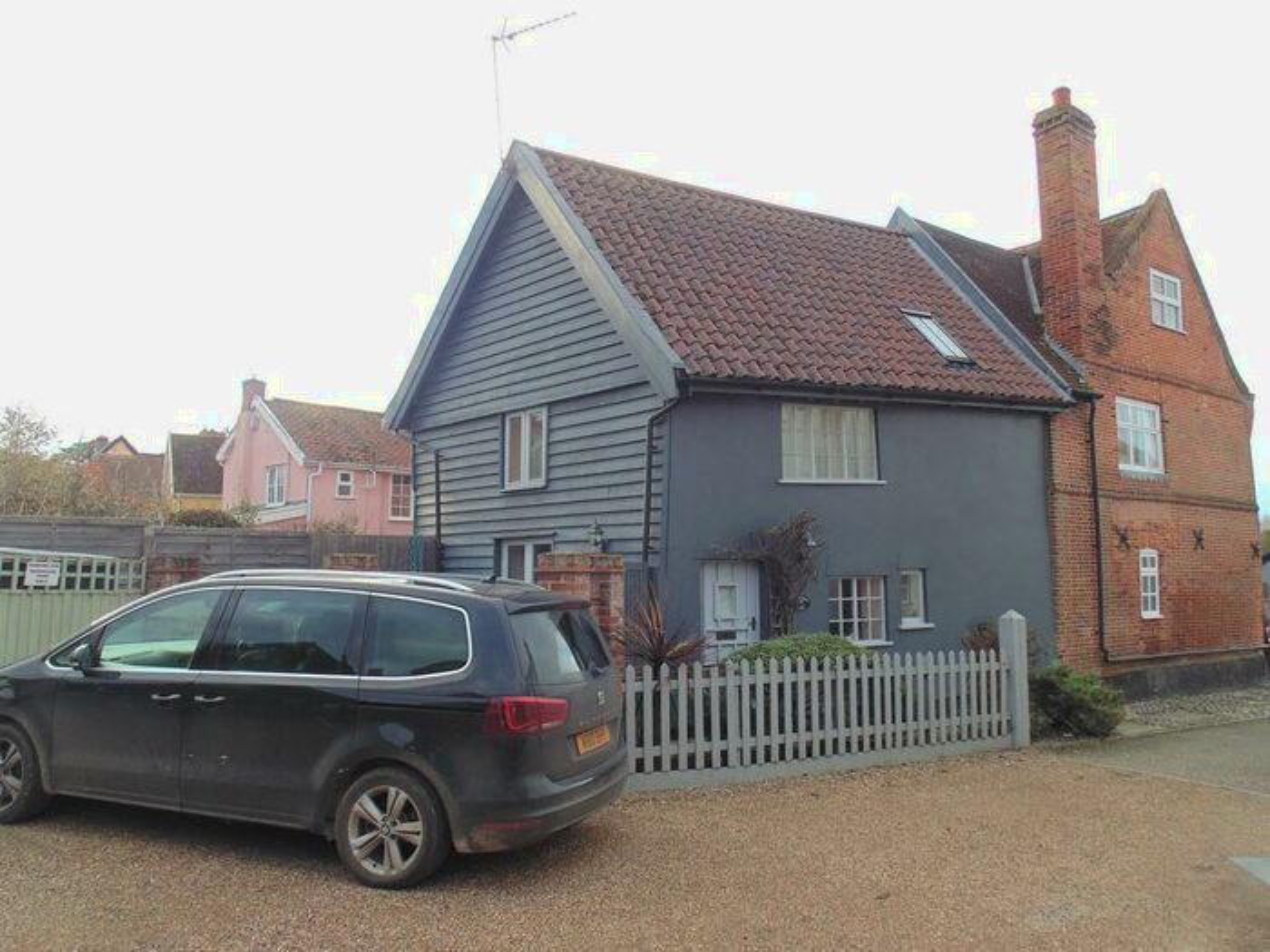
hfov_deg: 76.4
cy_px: 476
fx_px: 807
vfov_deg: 61.1
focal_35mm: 22
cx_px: 635
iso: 80
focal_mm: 4
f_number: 3.1
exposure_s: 1/100
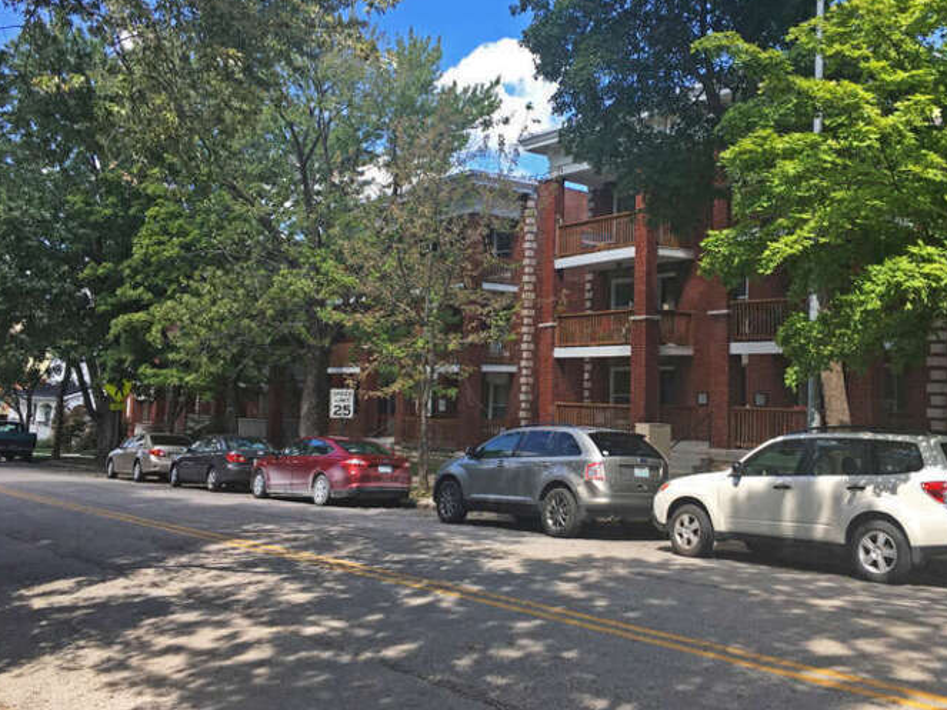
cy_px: 316
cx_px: 566
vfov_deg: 40.6
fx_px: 957
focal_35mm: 35
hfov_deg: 52.3
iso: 25
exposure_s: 1/478
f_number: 2.2
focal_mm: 4.15
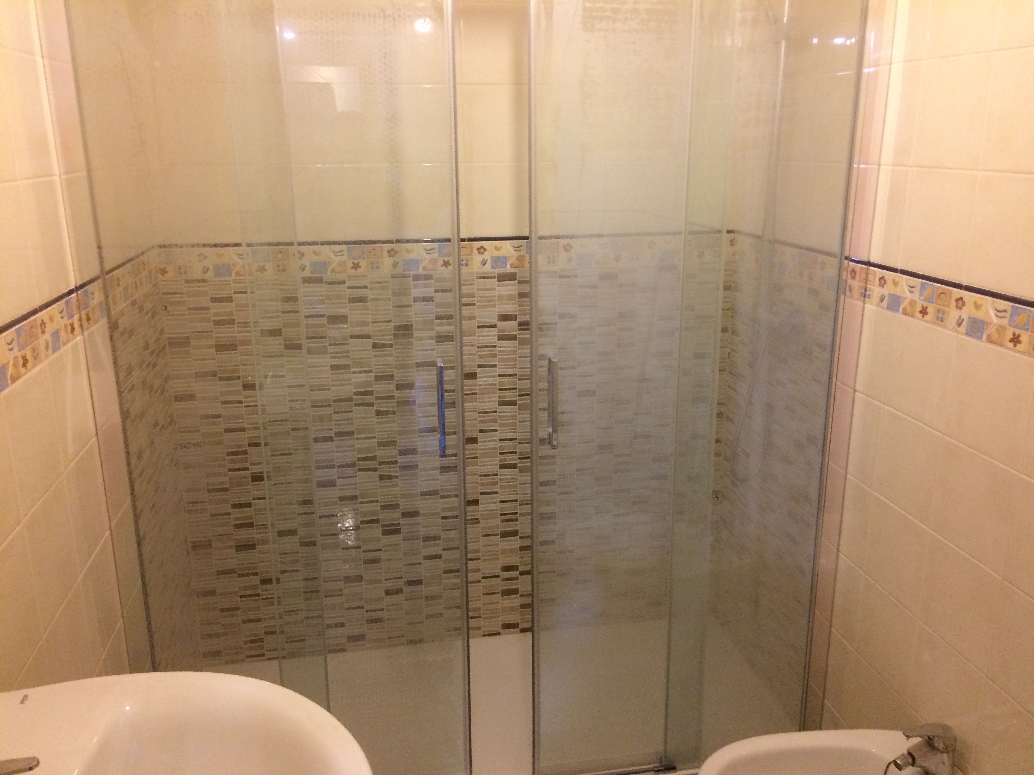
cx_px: 517
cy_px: 388
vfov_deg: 48.2
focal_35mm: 29
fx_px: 866
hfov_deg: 61.7
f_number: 2.2
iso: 250
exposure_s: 1/33
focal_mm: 4.15
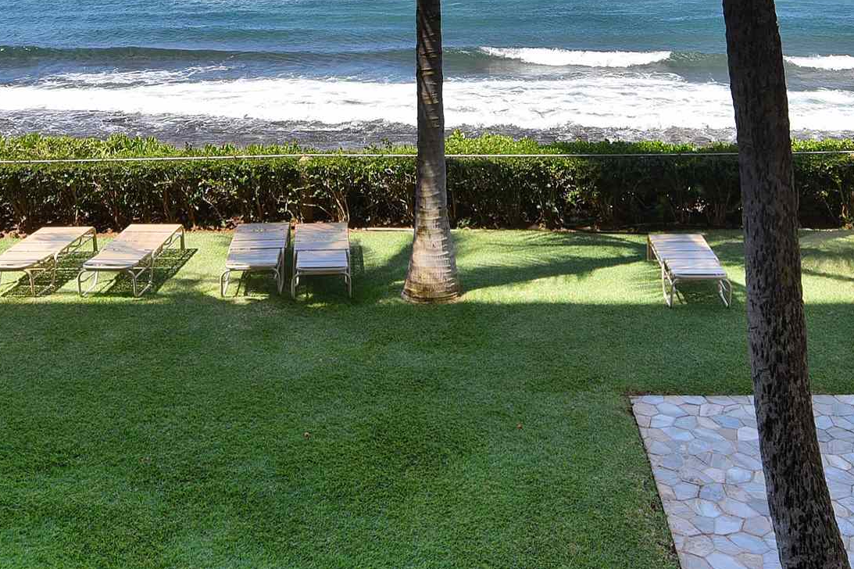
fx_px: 1067
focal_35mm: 45
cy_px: -83
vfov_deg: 27.0
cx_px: 488
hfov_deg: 43.5
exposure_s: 1/200
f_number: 11
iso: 100
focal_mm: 16
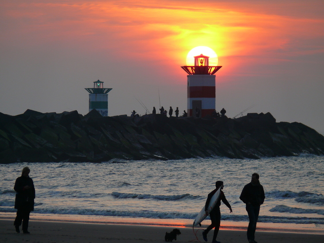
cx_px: 162
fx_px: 3482
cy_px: 122
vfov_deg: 4.0
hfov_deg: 5.3
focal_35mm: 372
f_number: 4
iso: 100
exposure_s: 1/250
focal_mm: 78.7
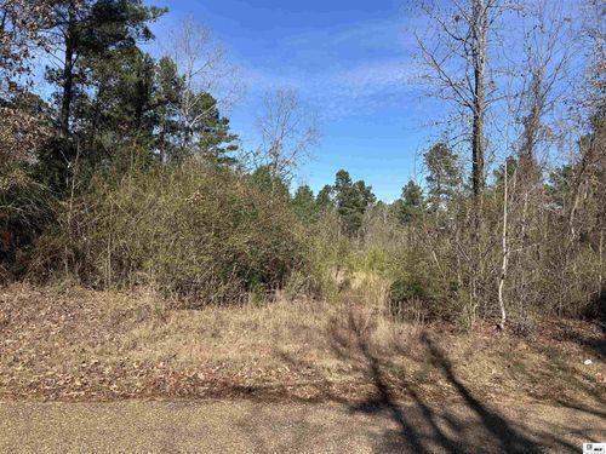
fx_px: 455
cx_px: 303
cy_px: 227
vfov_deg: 53.1
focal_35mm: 26
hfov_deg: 67.3
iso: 50
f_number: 1.5
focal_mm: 5.7
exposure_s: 1/3077
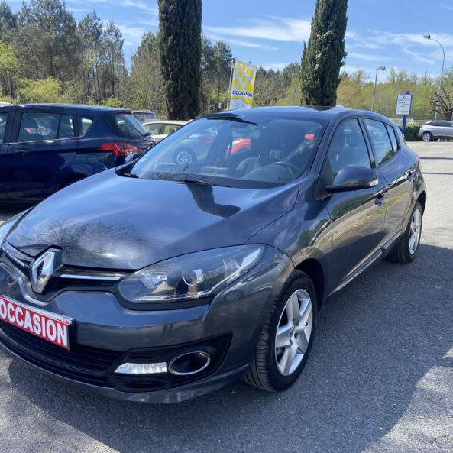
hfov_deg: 52.5
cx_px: 229
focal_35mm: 31
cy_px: 228
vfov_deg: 52.5
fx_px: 459
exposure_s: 1/942
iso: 32
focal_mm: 4.25
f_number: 1.8
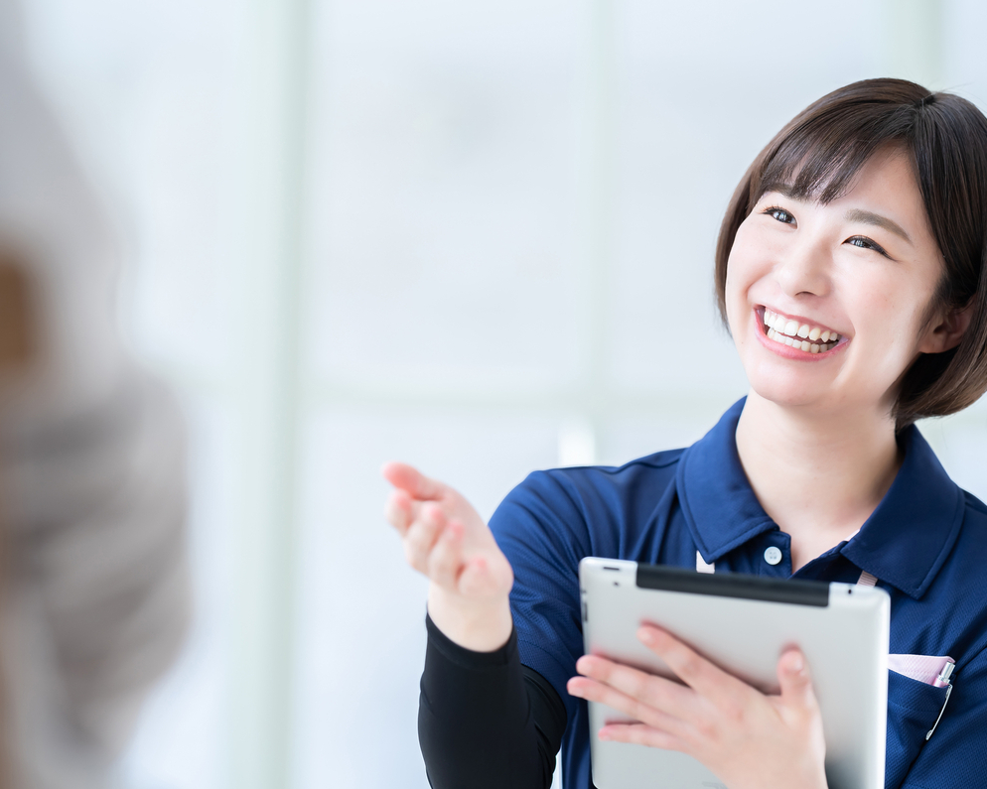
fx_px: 4469
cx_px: 590
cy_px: 394
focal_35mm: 153
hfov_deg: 12.6
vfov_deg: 10.1
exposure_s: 1/400
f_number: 2.8
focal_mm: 135
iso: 160
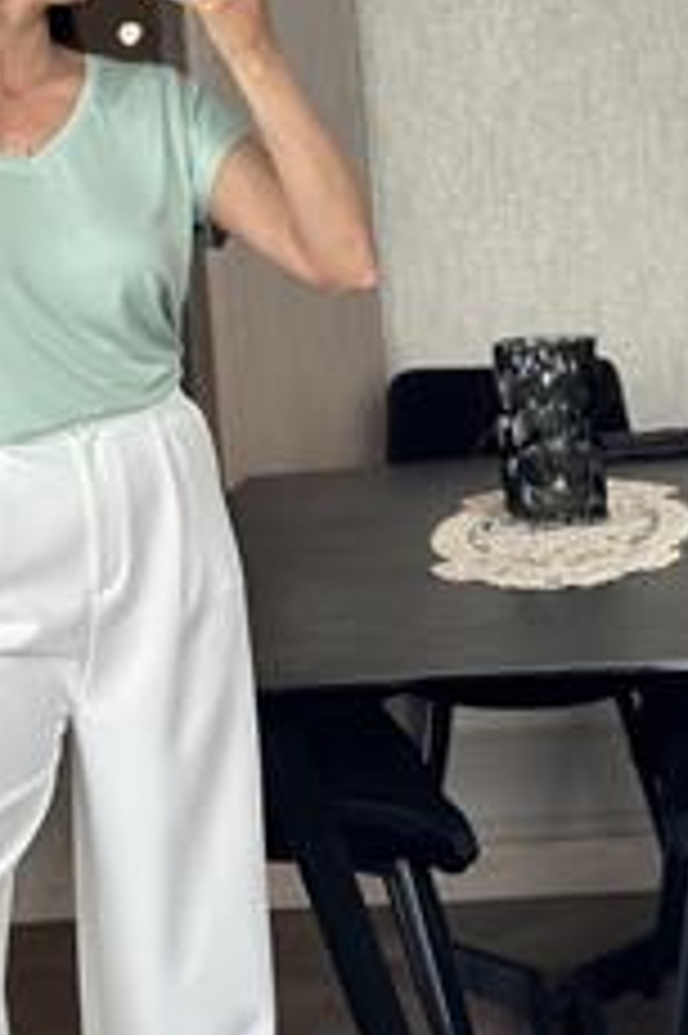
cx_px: 22
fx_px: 3158
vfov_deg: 18.6
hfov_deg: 12.3
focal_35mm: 110
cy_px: 576
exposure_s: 1/72
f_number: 1.78
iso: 125
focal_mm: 6.86
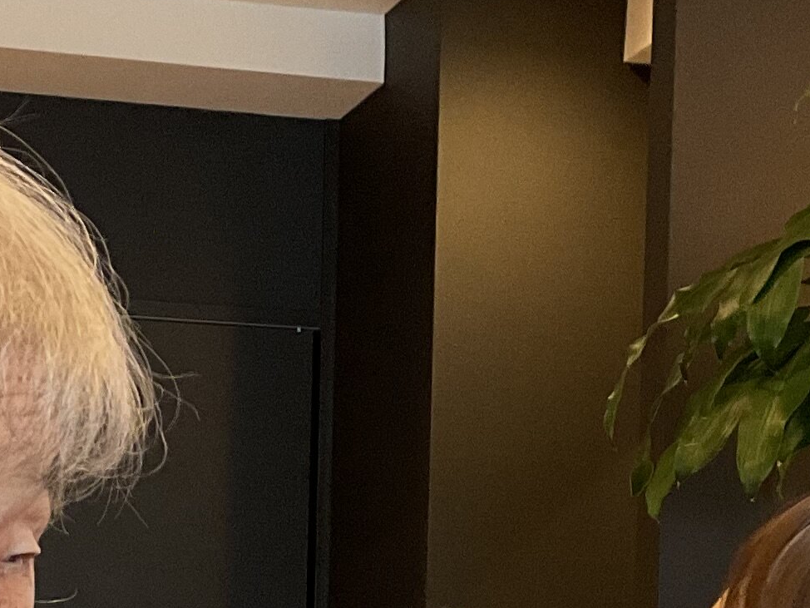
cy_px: 809
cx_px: 234
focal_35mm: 120
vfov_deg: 12.0
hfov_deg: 16.4
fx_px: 2809
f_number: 1.8
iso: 160
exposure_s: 1/60
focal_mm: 3
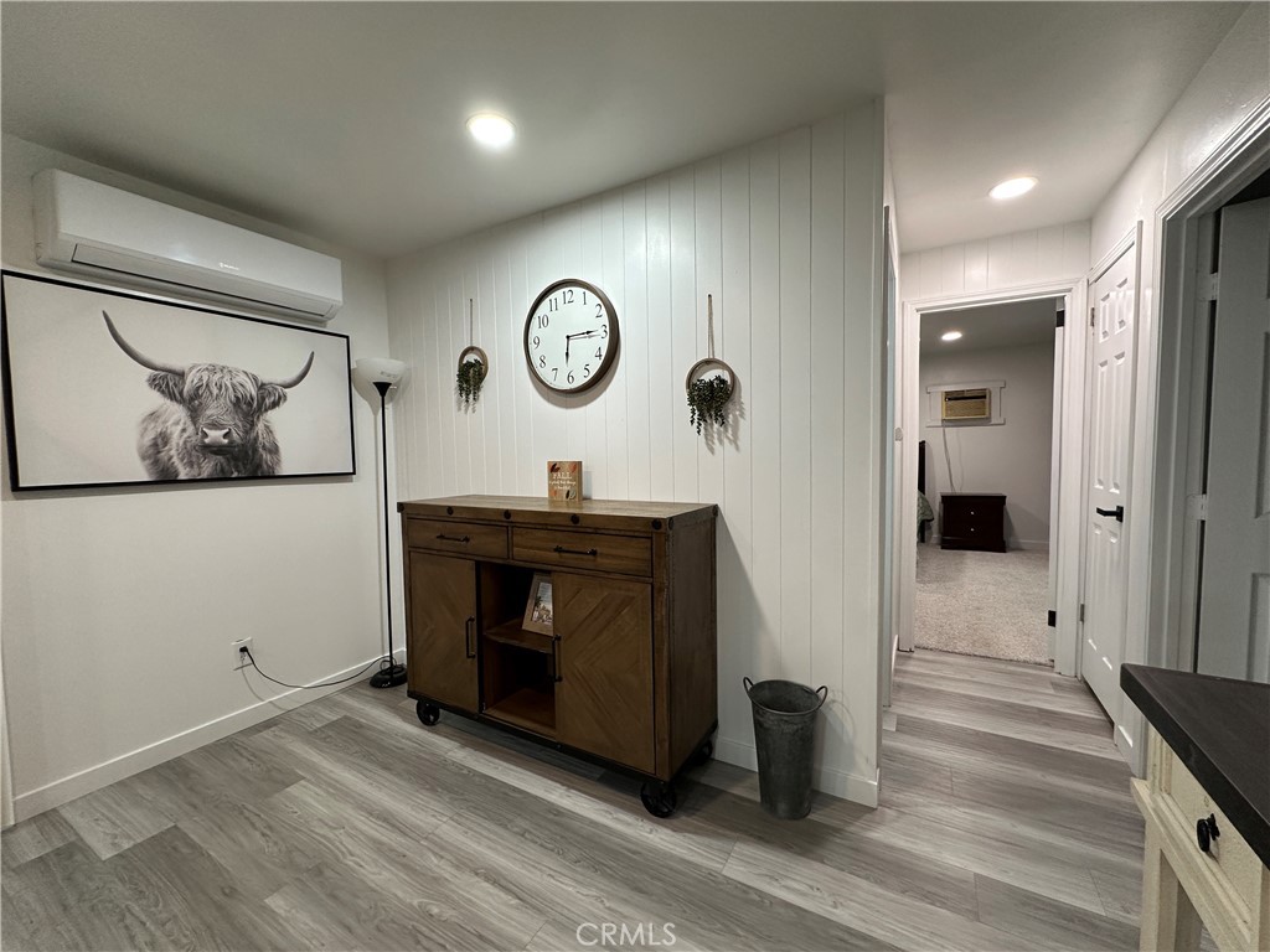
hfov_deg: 102.1
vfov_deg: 85.7
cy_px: 476
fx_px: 514
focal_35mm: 14
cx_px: 635
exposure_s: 1/60
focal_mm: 2.22
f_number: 2.2
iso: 160
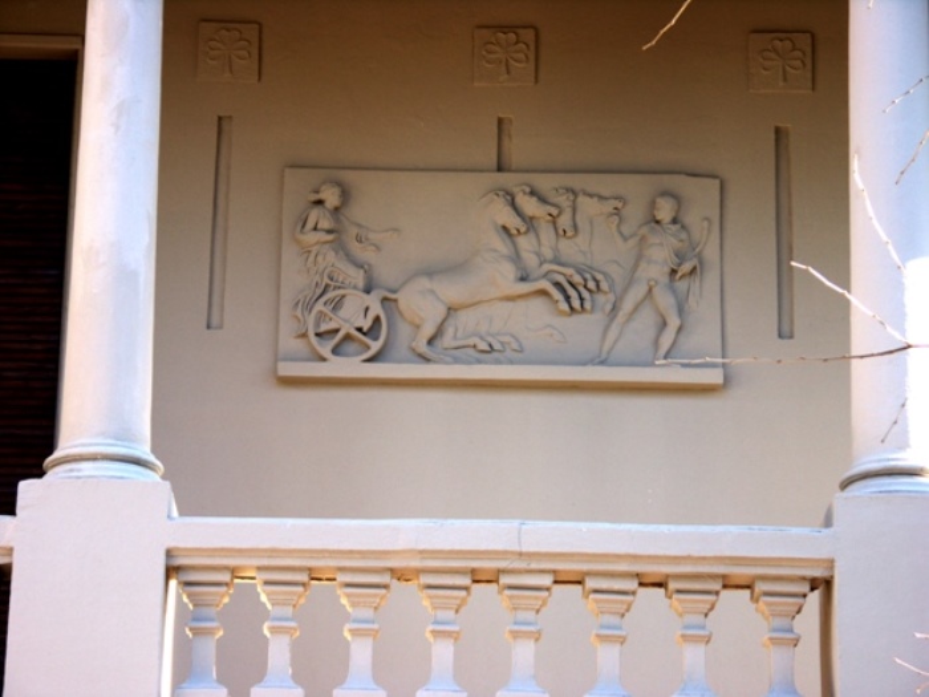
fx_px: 3301
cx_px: 464
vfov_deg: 12.0
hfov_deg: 16.0
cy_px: 348
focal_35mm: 123
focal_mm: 31.32
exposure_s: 1/125
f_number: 3.2
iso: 64
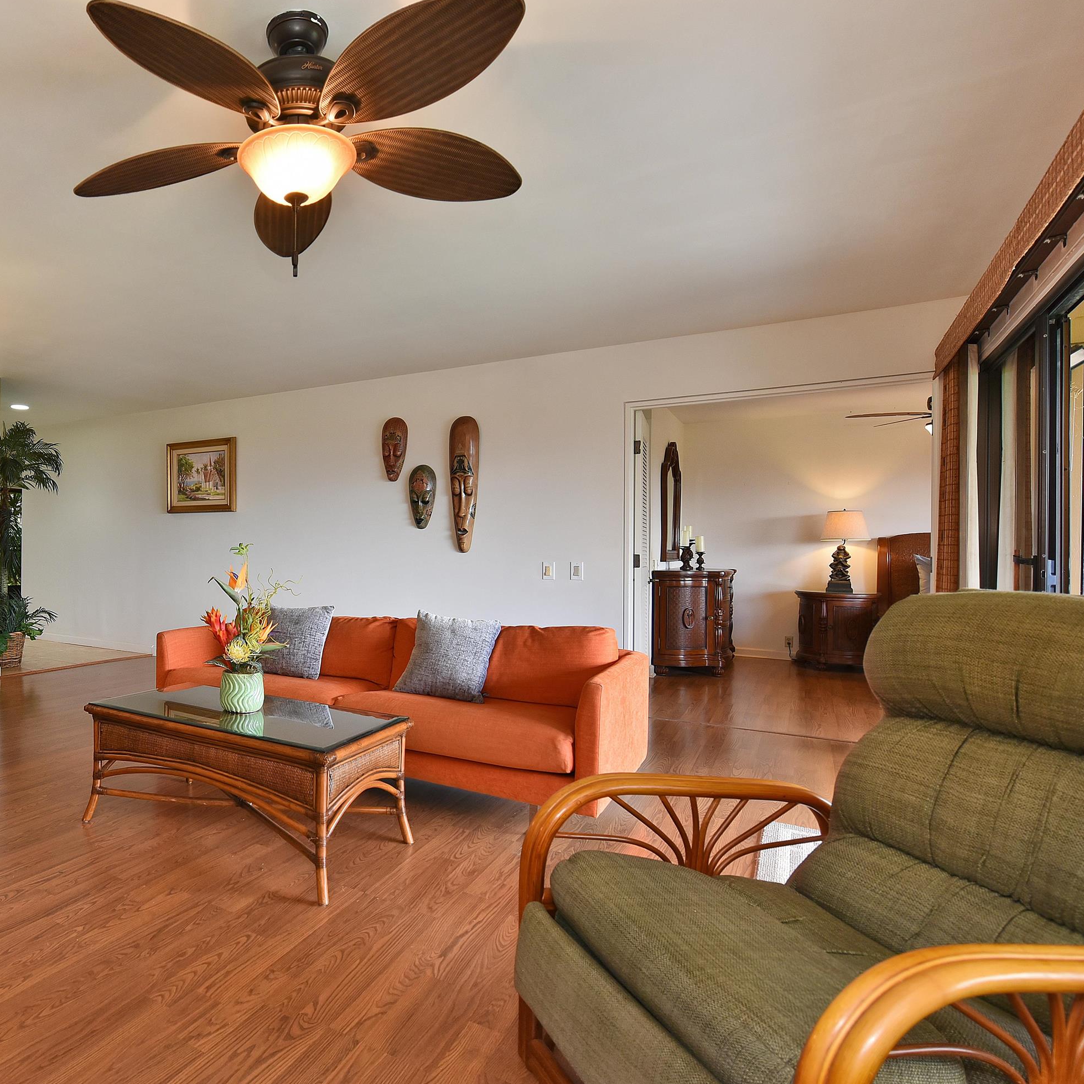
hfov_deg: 69.6
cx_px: 264
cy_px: 544
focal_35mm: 20
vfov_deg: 74.8
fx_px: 709
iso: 6400
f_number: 16
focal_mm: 15
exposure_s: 1/60
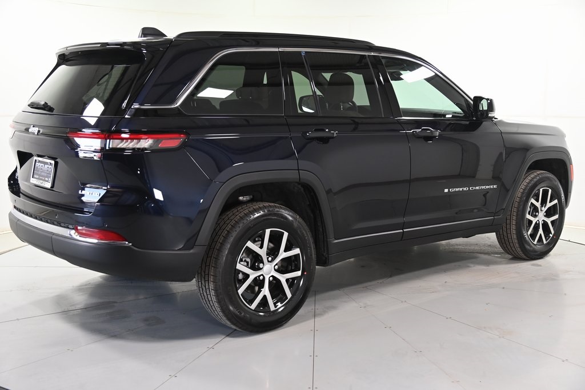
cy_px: 195
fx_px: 683
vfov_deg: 31.9
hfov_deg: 46.4
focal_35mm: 42
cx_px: 292
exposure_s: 1/160
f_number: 4
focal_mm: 28
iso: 800
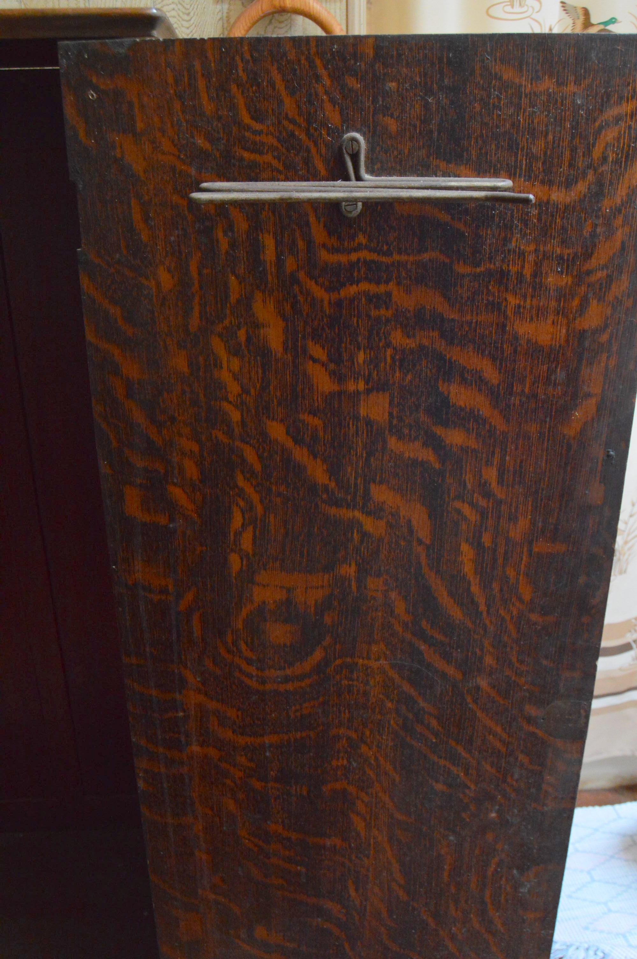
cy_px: 480
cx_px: 318
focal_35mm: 33
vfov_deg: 57.3
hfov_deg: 39.9
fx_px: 877
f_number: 5.6
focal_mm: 22
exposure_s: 1/80
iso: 3200
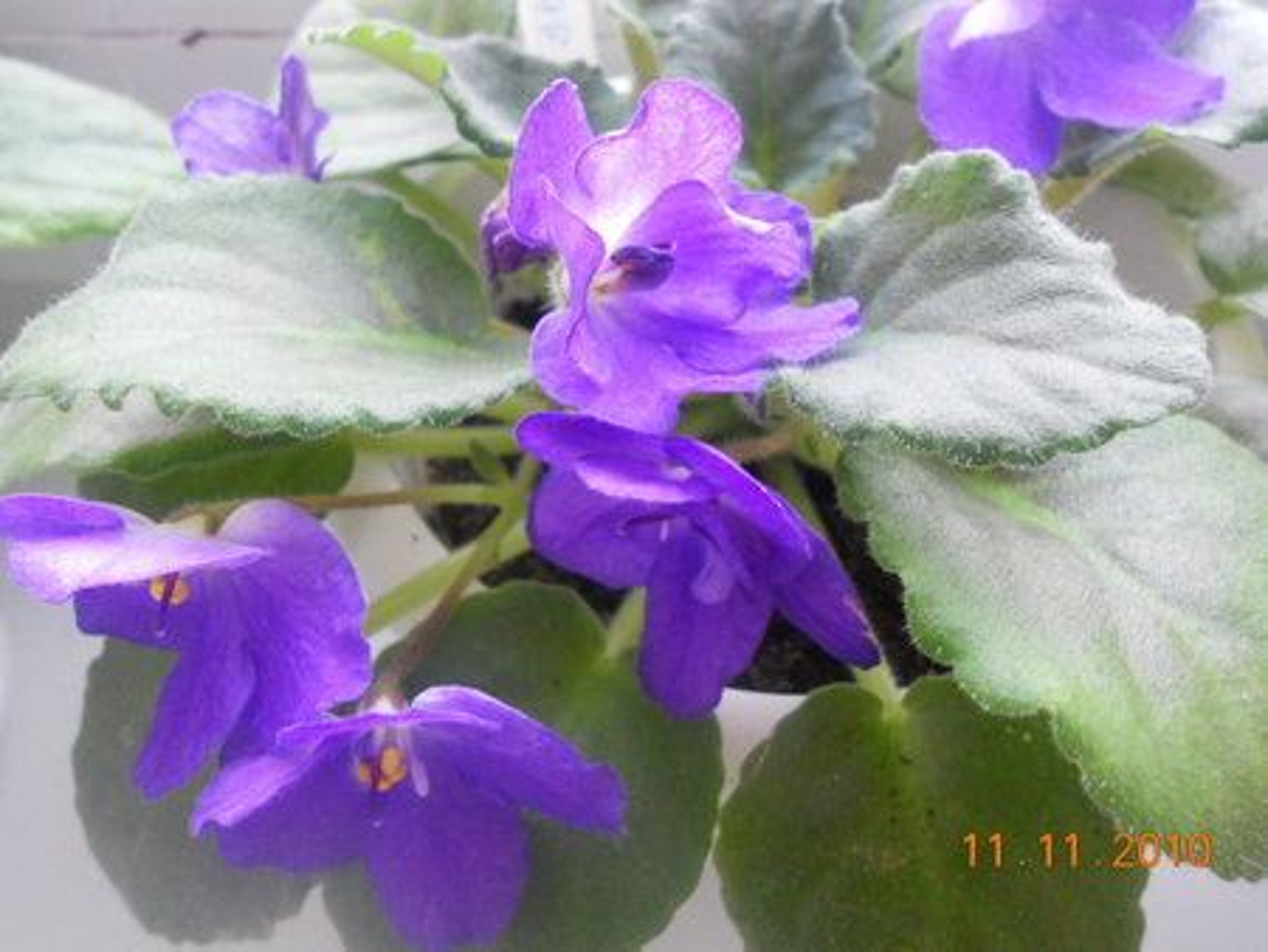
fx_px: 1173
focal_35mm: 32
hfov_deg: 56.8
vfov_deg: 44.2
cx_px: 634
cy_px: 476
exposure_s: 1/30
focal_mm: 5.8
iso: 400
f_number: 3.5
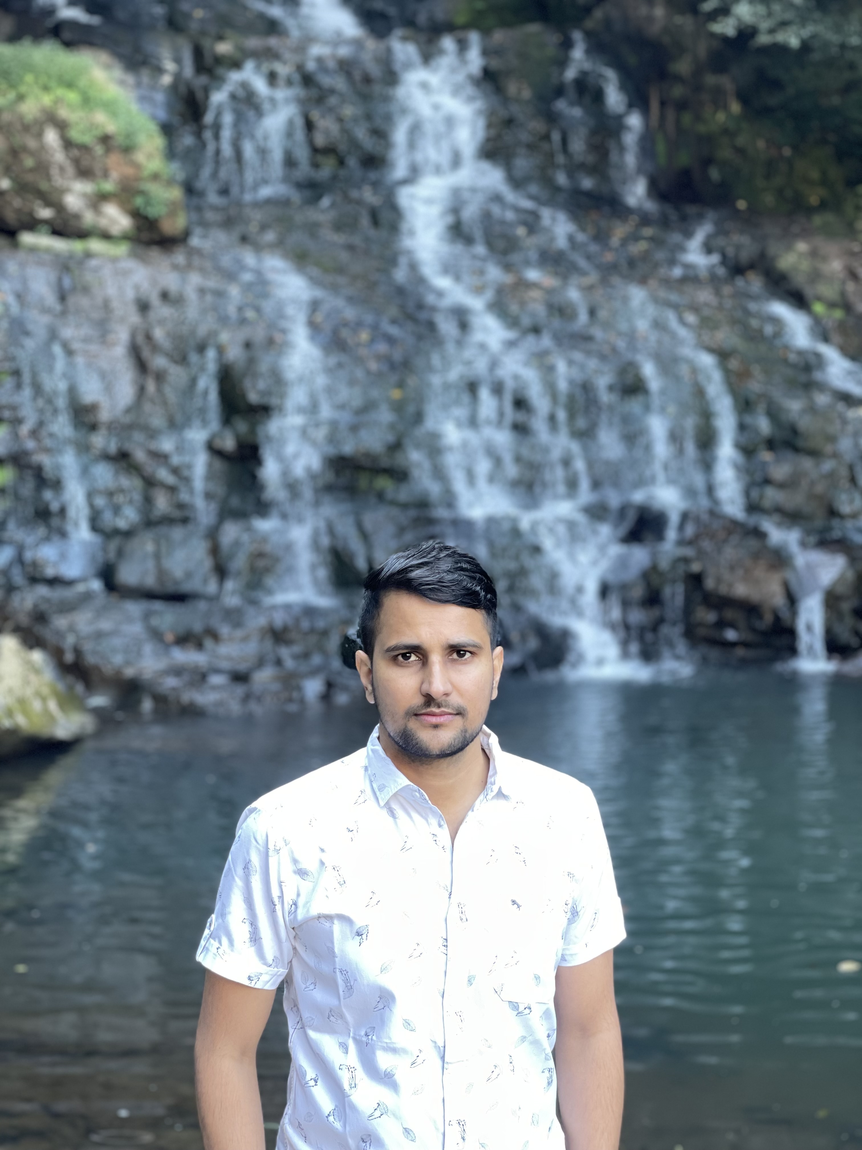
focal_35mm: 52
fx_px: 1727
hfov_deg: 28.0
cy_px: 575
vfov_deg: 36.8
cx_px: 431
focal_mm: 6
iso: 125
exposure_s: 1/122
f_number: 2
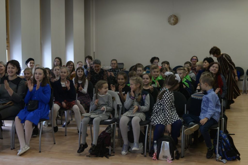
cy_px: 82
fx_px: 344
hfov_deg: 39.6
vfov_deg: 27.0
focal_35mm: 50
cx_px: 124
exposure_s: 1/50
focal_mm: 50
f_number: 4.5
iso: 1000
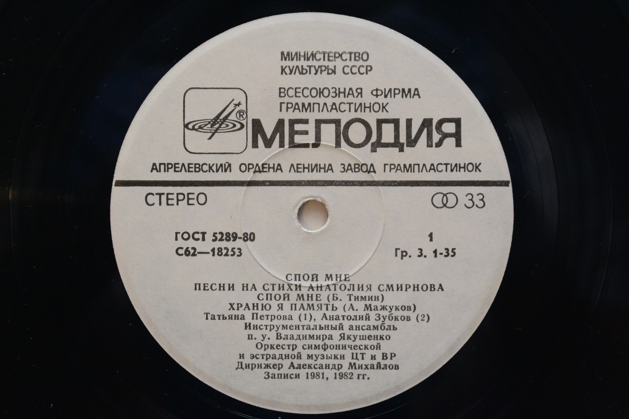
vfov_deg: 16.6
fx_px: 1441
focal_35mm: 82
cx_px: 314
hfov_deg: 24.6
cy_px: 210
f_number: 7.1
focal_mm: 55
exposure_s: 1/125
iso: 1600
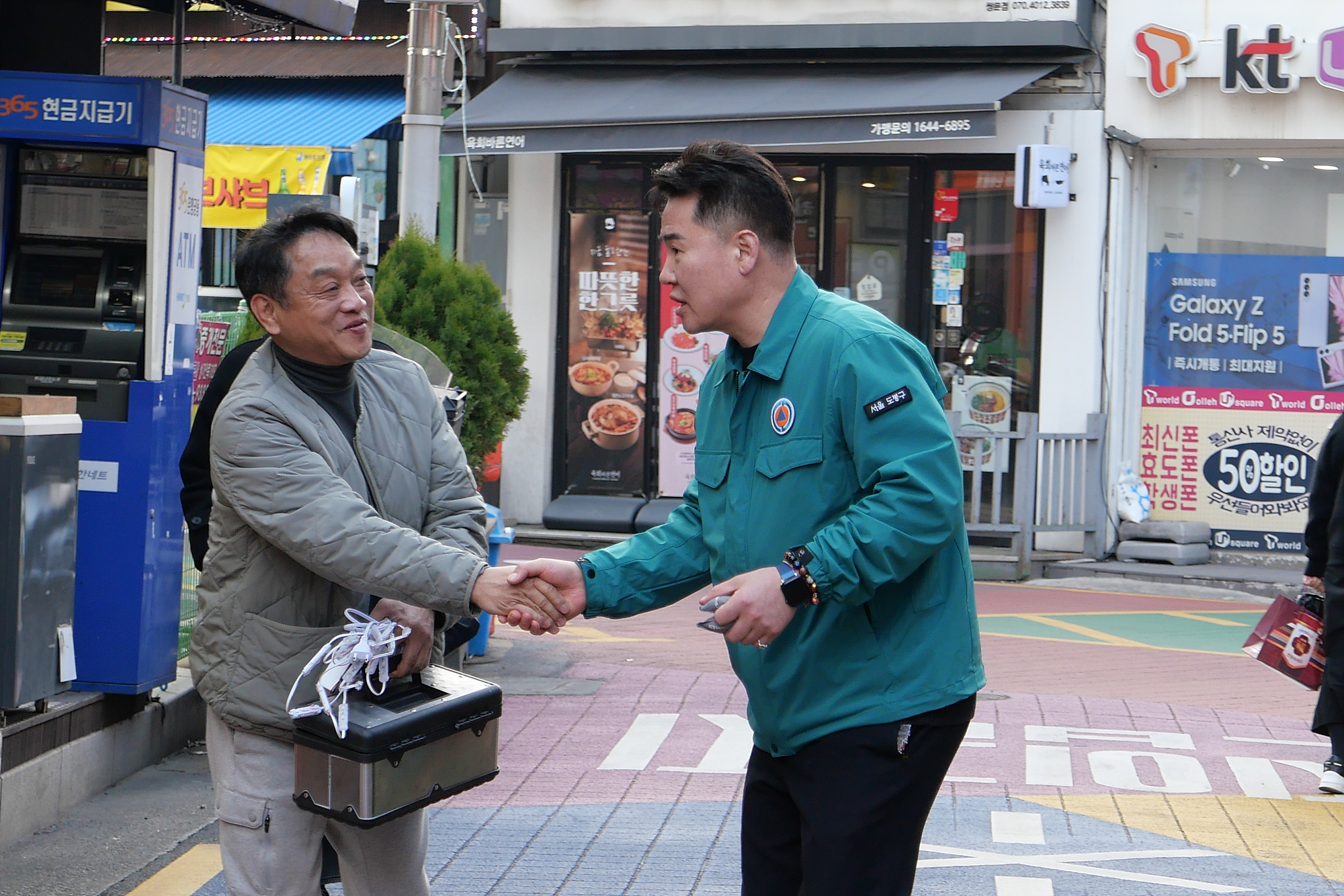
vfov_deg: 9.2
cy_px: 448
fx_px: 5600
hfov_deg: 13.7
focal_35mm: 150
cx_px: 672
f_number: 3.5
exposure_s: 1/125
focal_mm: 34
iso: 200
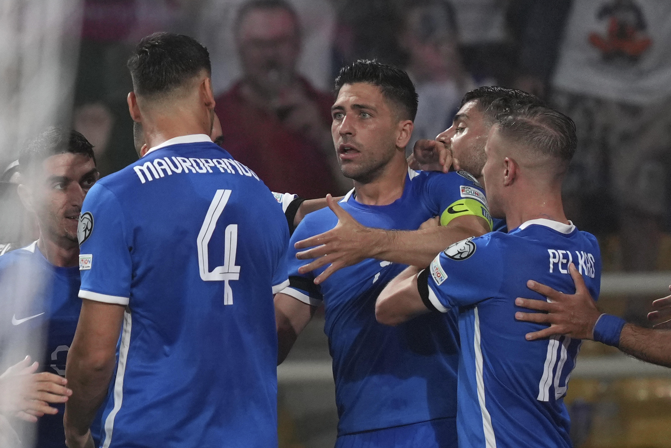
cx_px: 336
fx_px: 7455
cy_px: 224
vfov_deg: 3.4
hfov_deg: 5.2
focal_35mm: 400
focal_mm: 400
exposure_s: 1/1250
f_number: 3.2
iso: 1600
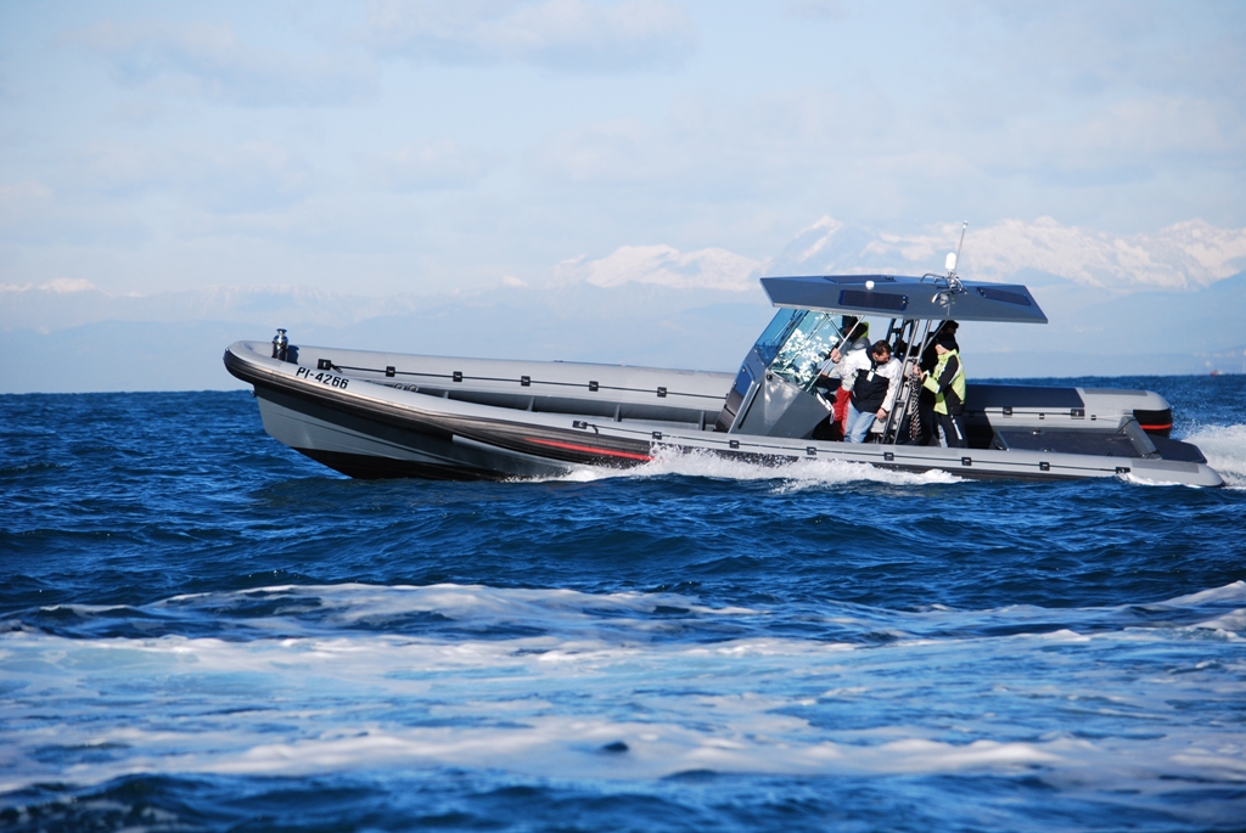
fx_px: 7016
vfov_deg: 6.8
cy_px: 416
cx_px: 623
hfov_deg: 10.1
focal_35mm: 202
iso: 200
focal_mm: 135
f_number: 5
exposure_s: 1/1600
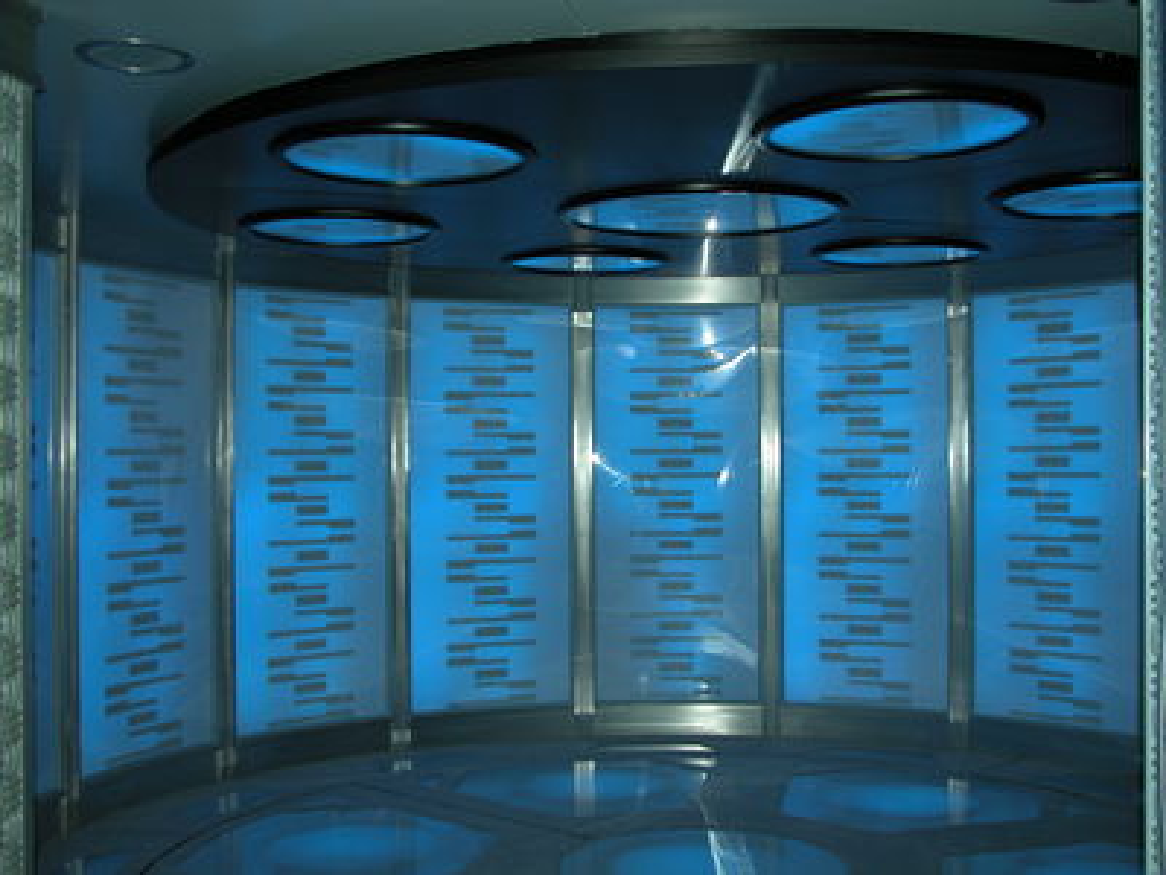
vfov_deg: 35.1
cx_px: 583
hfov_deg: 45.8
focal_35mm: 41
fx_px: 1381
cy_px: 438
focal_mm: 10.7
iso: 100
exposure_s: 1/60
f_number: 2.9
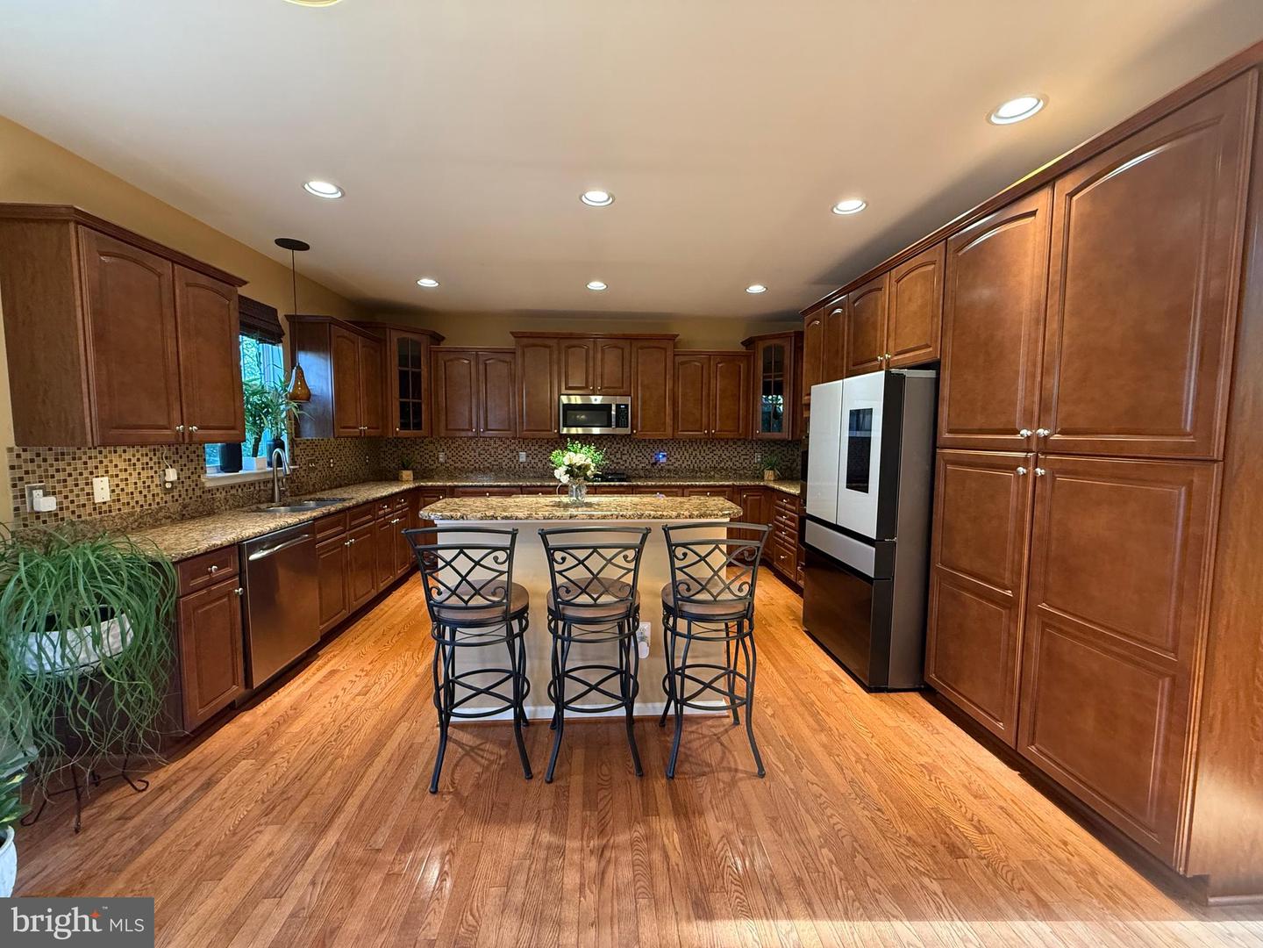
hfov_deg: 102.1
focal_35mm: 14
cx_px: 632
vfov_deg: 85.7
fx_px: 511
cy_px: 474
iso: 400
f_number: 2.2
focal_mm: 2.22
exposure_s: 1/60
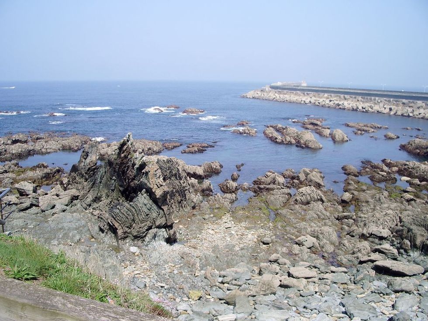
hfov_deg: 52.6
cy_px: 160
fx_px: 433
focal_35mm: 35
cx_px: 214
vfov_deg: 40.7
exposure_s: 1/250
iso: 50
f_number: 4.3
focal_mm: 5.8
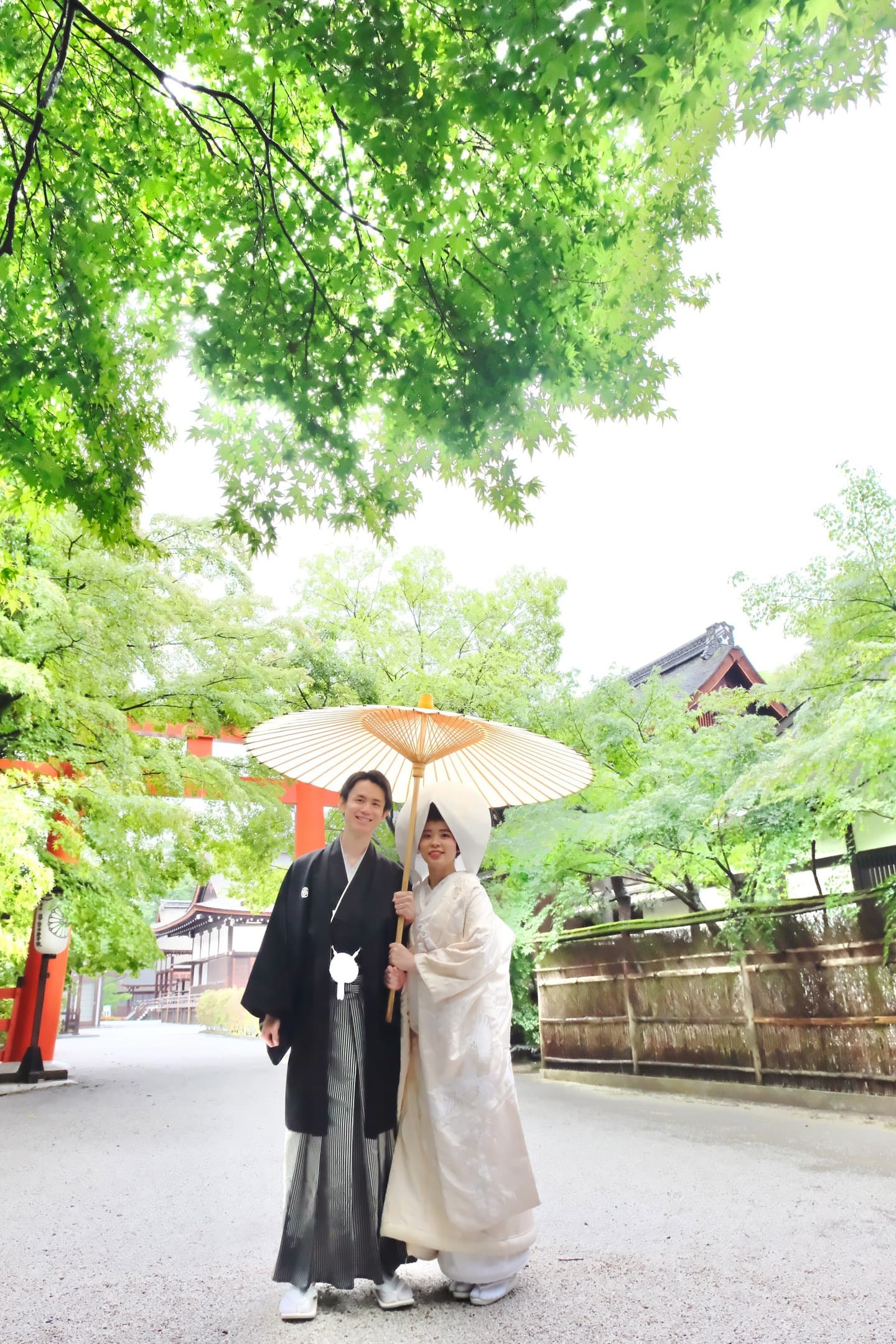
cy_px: 672
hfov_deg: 53.1
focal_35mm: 24
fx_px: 896
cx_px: 448
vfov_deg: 73.7
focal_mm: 16
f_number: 6.4
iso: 3200
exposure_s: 1/80
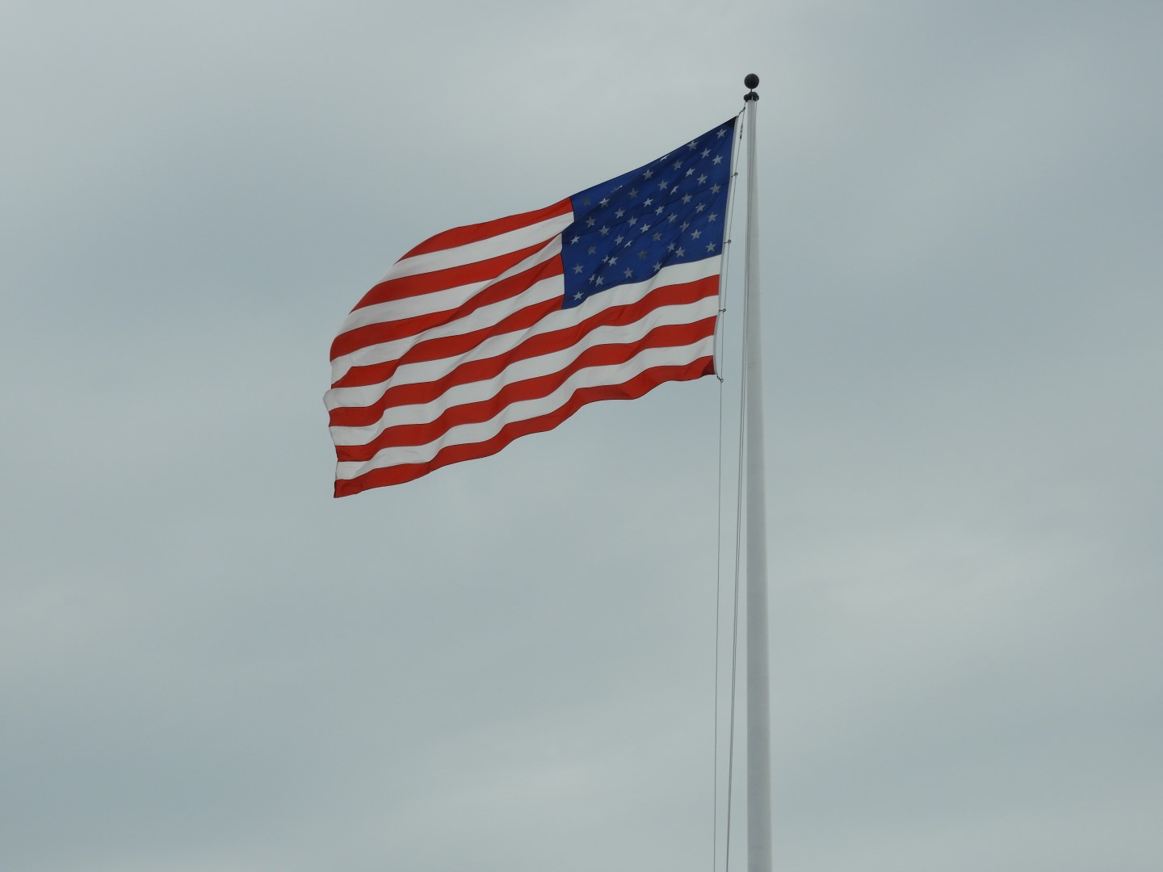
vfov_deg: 11.9
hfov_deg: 15.8
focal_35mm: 125
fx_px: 4200
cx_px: 582
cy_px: 436
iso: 100
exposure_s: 1/1000
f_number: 5
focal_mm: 22.4
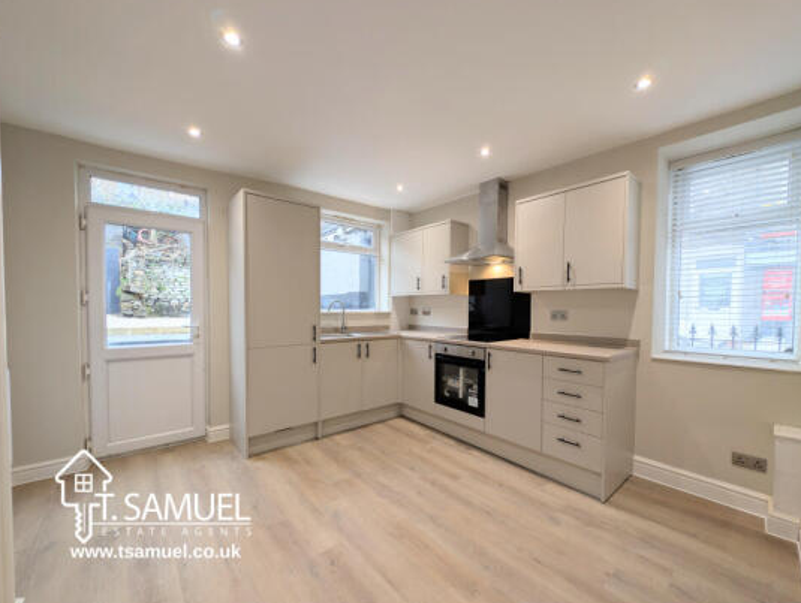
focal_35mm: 13
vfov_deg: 90.0
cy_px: 318
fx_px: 301
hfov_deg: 106.1
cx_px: 412
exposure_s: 1/50
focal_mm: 2.23
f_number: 1.95
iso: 37
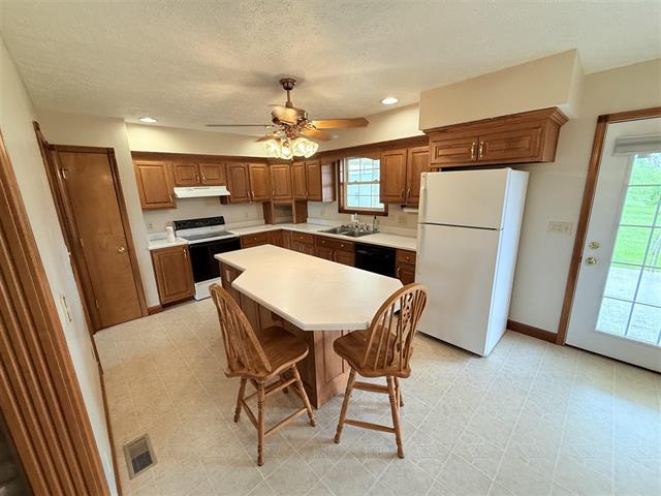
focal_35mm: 14
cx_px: 330
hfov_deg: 102.1
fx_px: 267
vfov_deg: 85.7
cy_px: 248
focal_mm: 2.22
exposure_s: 1/120
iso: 320
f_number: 2.2
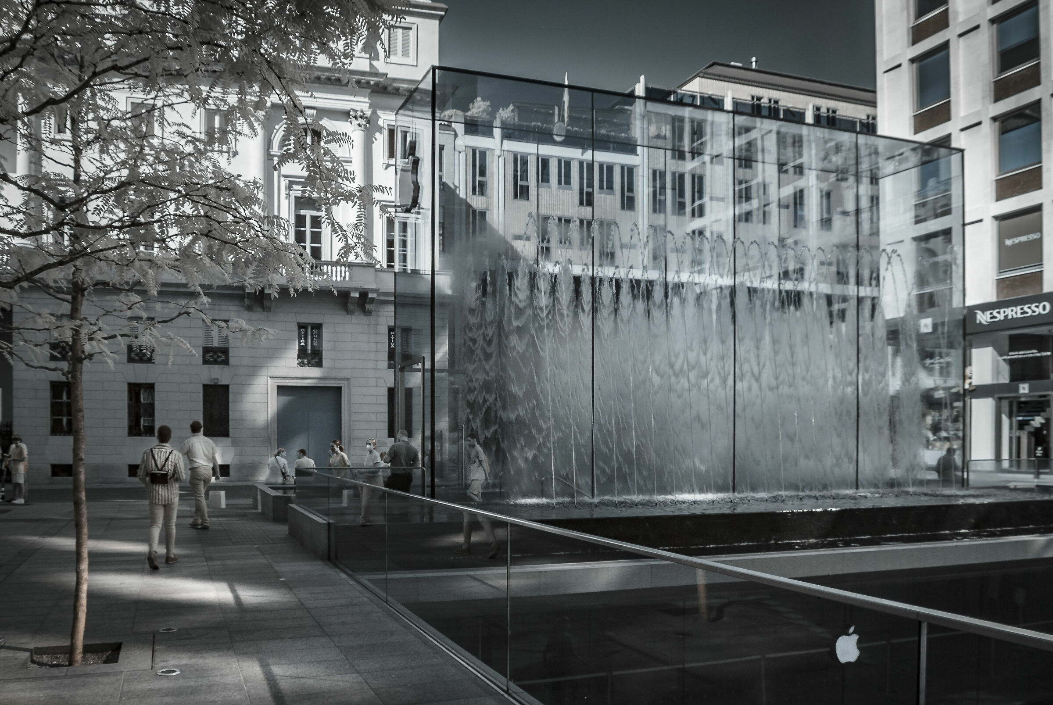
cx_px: 526
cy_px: 352
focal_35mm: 27
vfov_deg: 48.1
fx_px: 791
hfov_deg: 67.3
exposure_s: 1/50
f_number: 9
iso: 100
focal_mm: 18
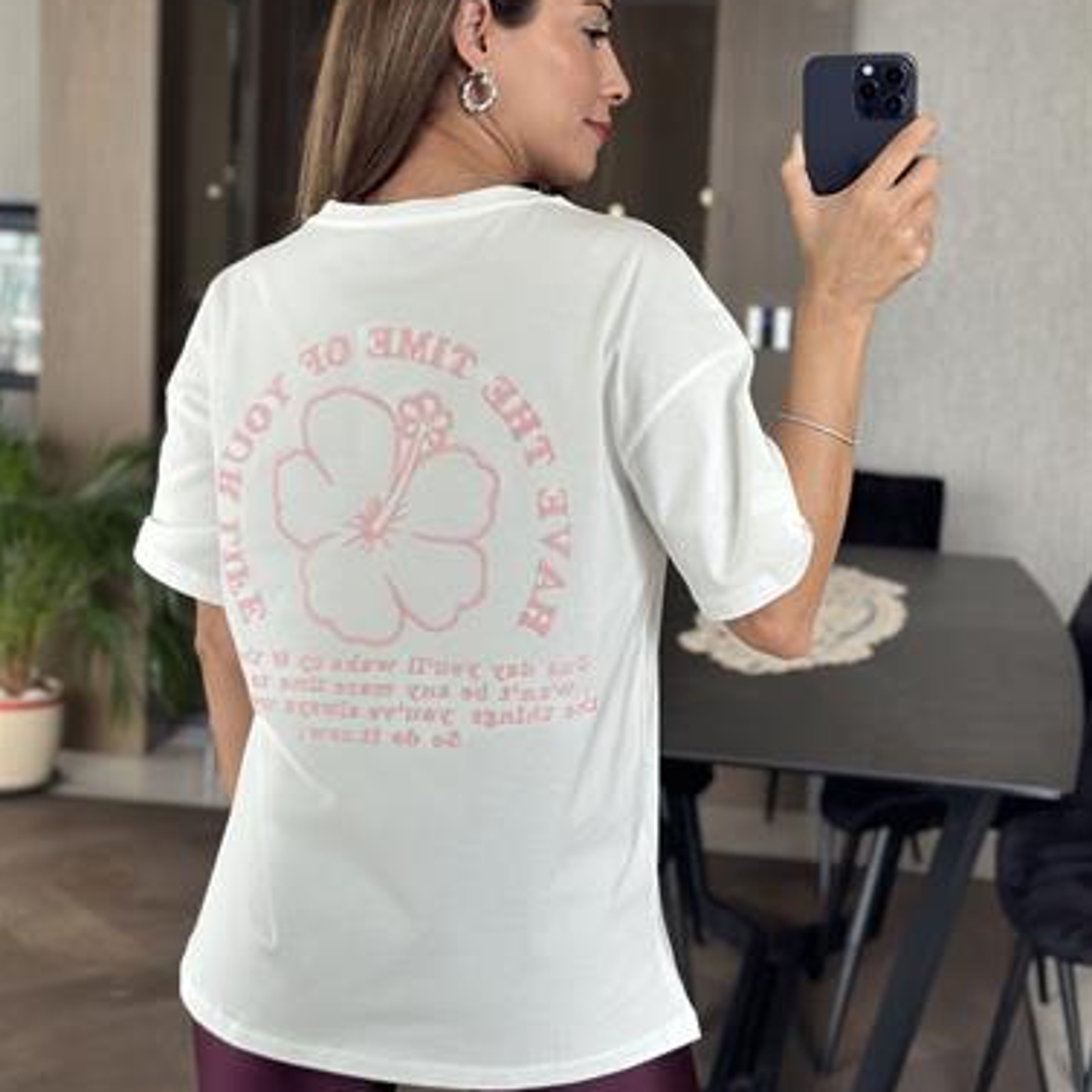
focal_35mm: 57
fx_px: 2034
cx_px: 545
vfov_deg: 30.0
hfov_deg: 30.0
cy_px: 507
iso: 160
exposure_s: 1/60
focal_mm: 6.86
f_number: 1.78
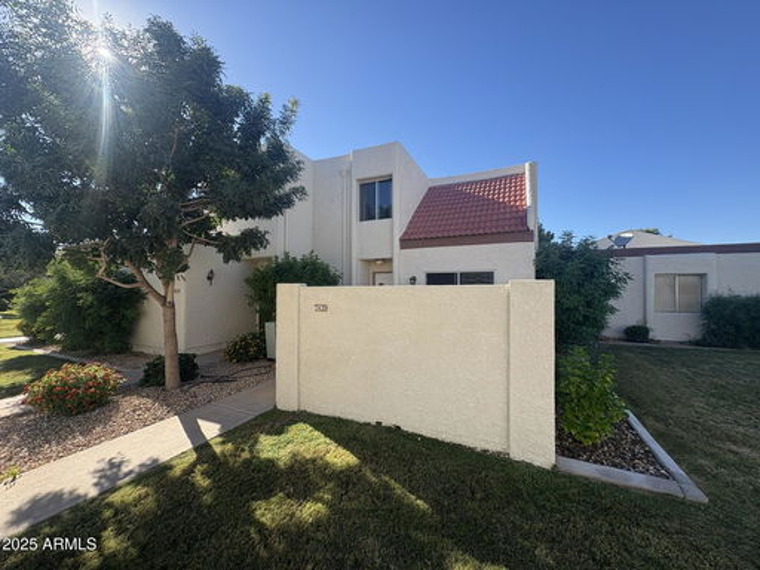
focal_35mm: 14
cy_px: 285
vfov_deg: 85.7
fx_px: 307
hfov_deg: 102.1
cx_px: 380
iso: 40
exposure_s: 1/858
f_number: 2.2
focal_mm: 2.22
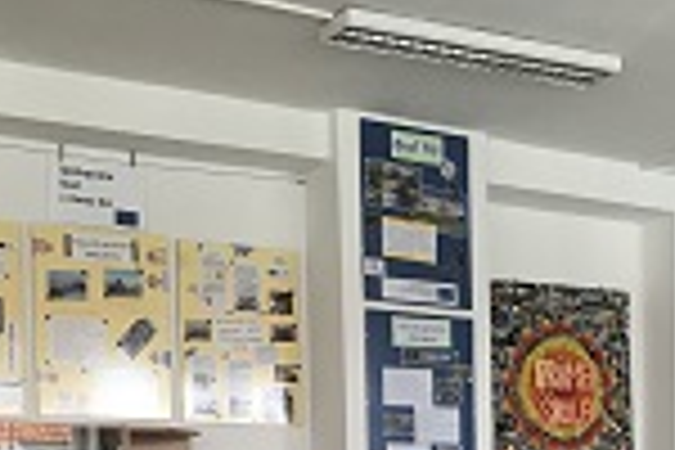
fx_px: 1369
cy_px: 578
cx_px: 556
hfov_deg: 27.1
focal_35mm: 73
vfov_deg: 17.6
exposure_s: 1/24
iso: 40
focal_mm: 3.99
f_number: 1.8
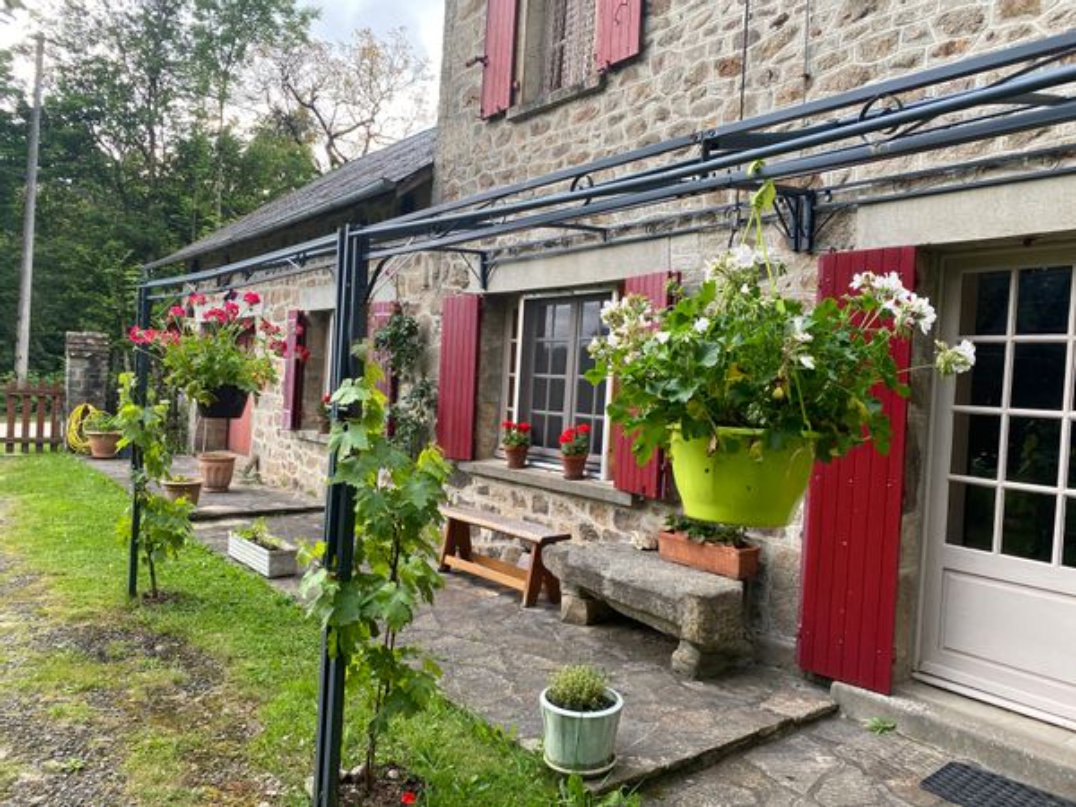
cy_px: 404
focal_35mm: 26
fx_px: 808
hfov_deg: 67.3
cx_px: 538
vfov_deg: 53.1
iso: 64
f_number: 1.8
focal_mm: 4.25
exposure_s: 1/122
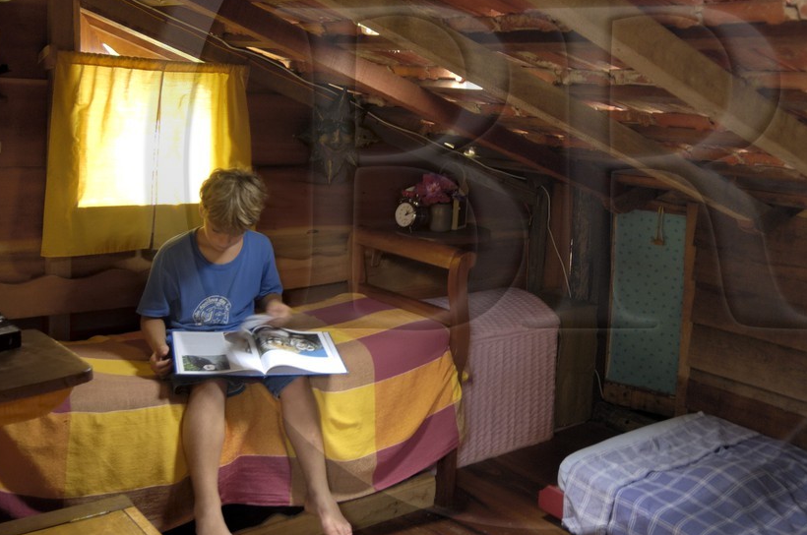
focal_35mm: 41
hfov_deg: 46.7
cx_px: 544
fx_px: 918
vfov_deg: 32.2
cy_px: 169
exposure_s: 1/8
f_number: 4
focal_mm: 14
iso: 100
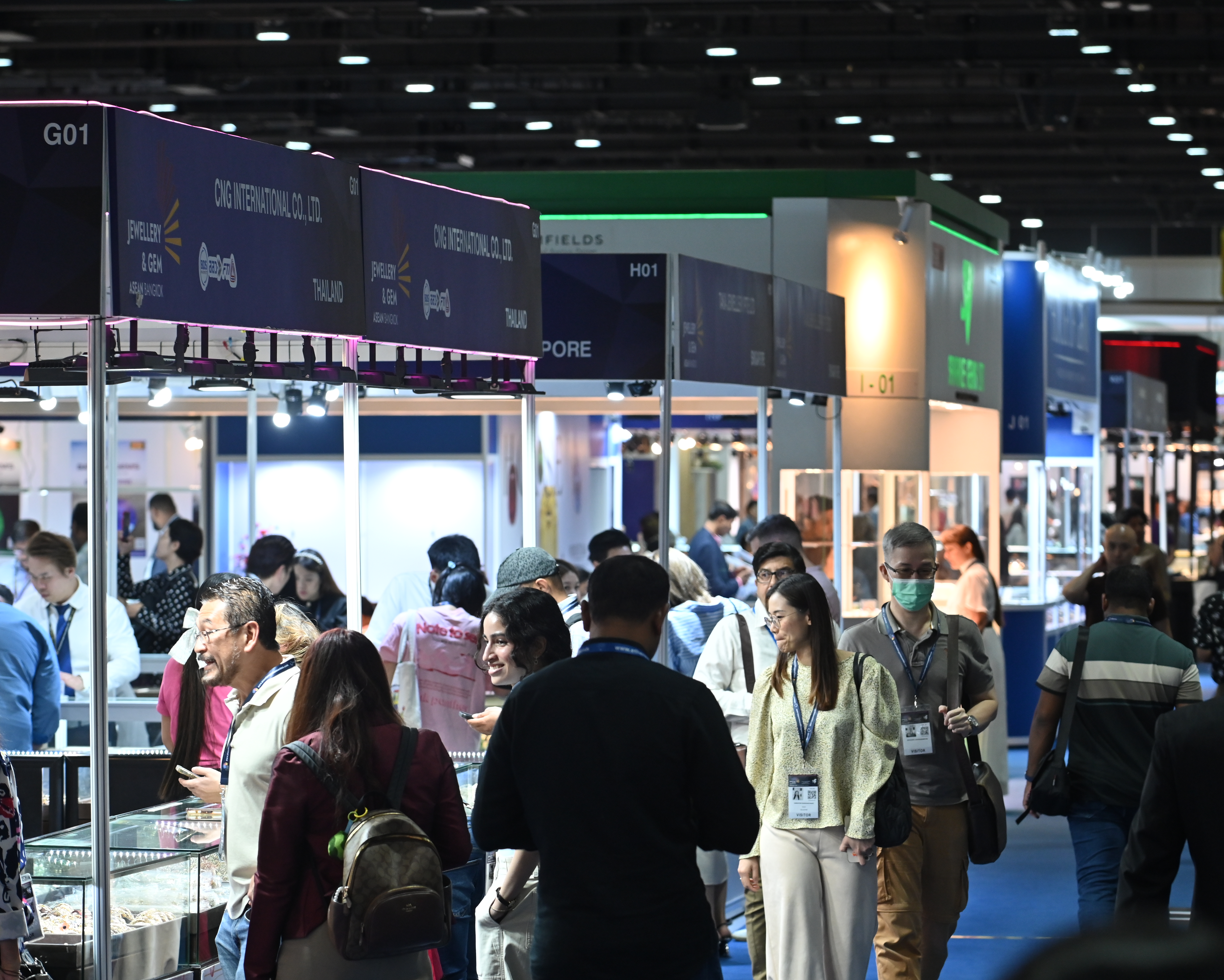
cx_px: 663
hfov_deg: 12.6
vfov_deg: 10.1
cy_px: 491
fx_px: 5543
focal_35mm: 153
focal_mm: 135
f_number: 5.6
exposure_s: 1/200
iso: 1250
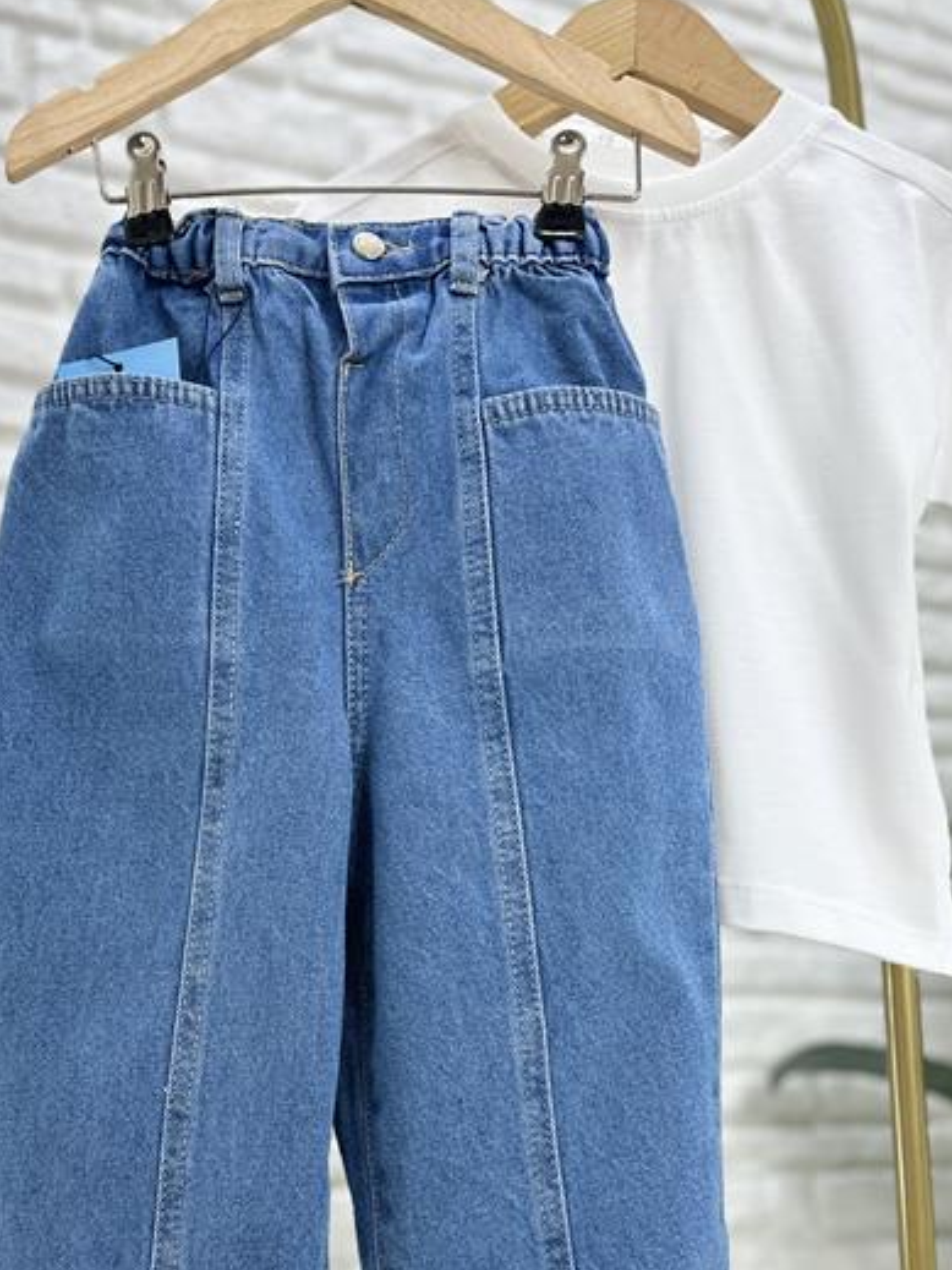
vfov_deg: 48.9
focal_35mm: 37
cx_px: 377
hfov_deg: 38.5
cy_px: 886
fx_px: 1357
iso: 100
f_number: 1.78
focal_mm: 6.86
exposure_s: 1/100
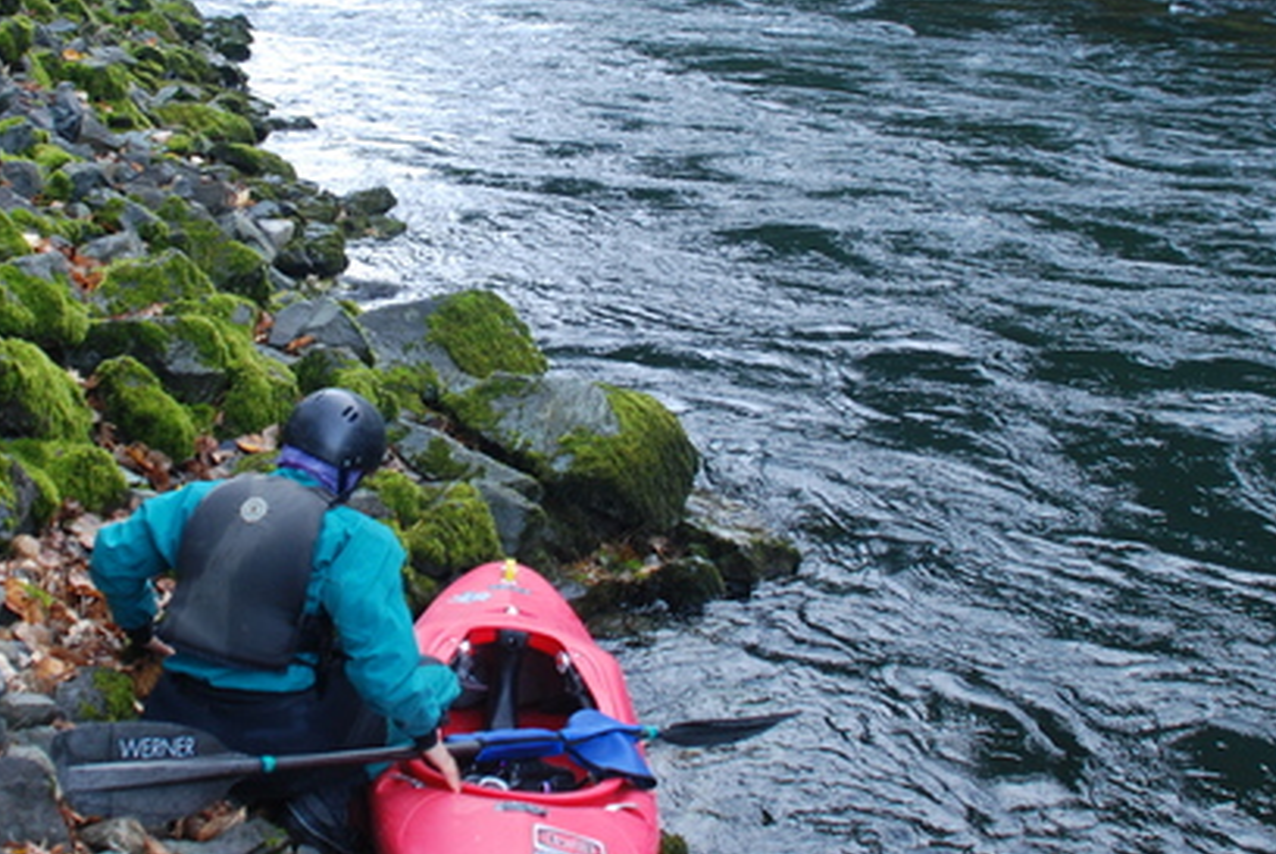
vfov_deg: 25.4
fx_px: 1881
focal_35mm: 53
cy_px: 246
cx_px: 475
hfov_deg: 37.2
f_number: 4
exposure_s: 1/60
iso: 250
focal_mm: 18
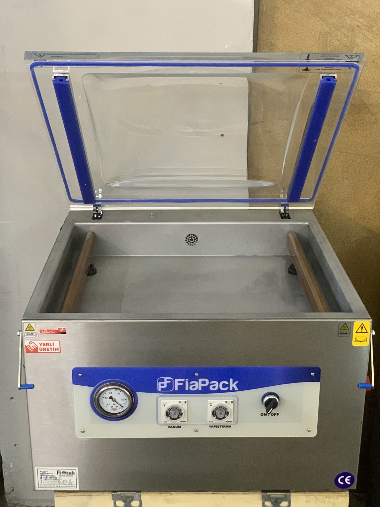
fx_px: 761
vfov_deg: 36.8
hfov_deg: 28.0
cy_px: 254
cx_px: 190
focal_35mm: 52
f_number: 2.4
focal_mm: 6
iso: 400
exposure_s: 1/42
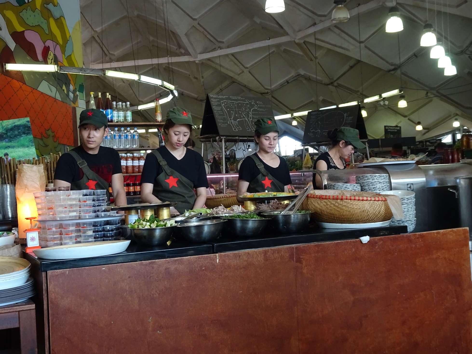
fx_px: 559
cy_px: 177
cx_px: 236
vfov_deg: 35.1
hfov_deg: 45.8
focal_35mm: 41
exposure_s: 1/50
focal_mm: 7.05
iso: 400
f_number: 4
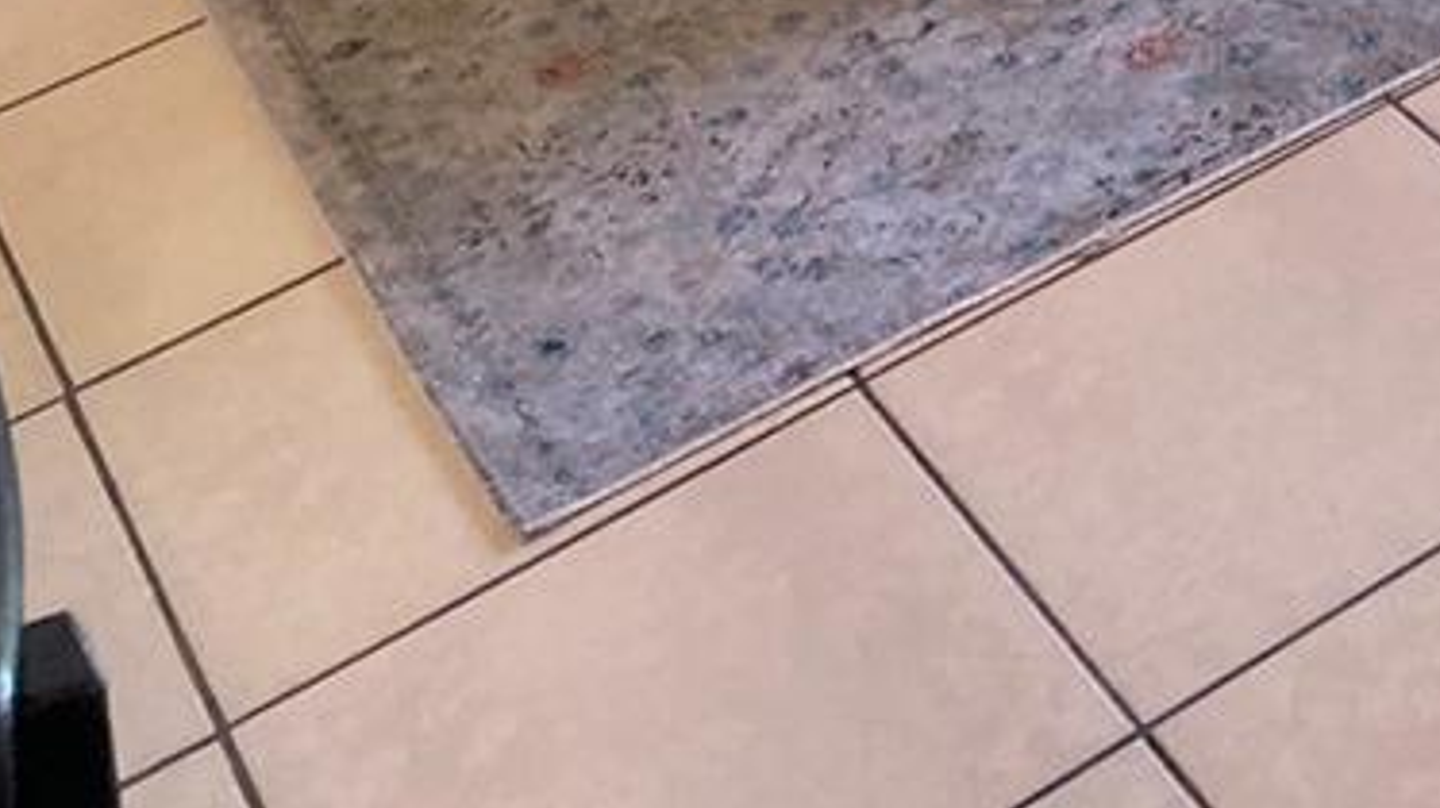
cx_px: 1633
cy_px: -1312
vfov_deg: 10.2
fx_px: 3740
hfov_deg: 20.6
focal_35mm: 98
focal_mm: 3.99
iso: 160
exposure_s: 1/60
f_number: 1.8
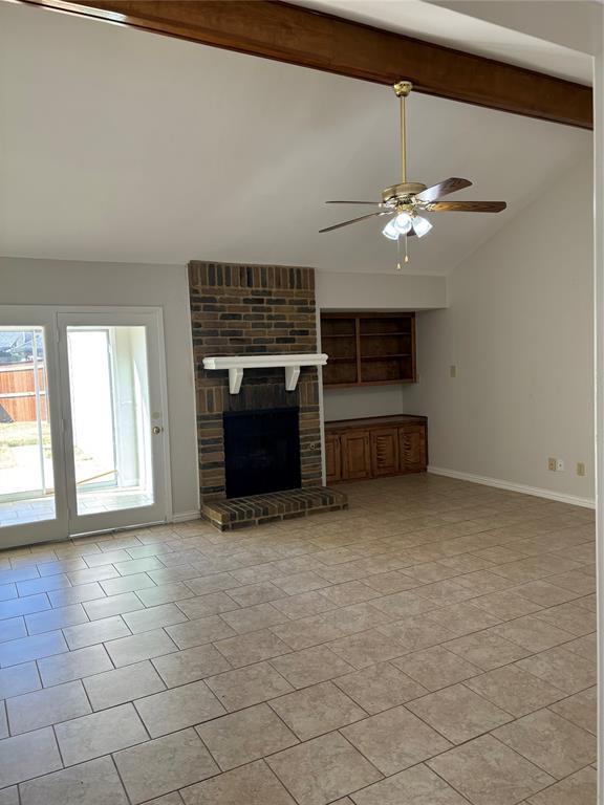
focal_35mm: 26
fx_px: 605
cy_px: 402
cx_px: 302
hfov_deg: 53.1
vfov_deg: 67.3
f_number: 1.6
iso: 80
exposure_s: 1/120
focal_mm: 5.96
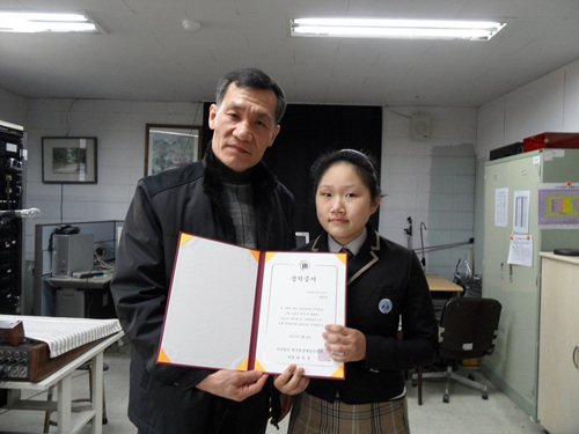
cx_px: 290
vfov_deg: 56.8
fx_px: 401
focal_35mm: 24
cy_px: 217
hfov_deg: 71.6
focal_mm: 3.9
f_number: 3.2
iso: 200
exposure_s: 1/30
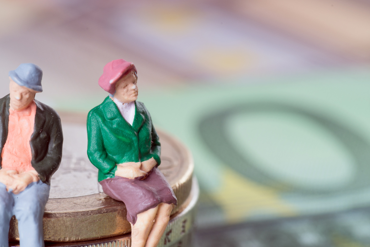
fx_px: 1470
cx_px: 133
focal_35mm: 143
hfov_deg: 14.3
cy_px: 164
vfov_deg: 9.6
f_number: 13
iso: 80
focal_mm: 100
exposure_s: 1/160
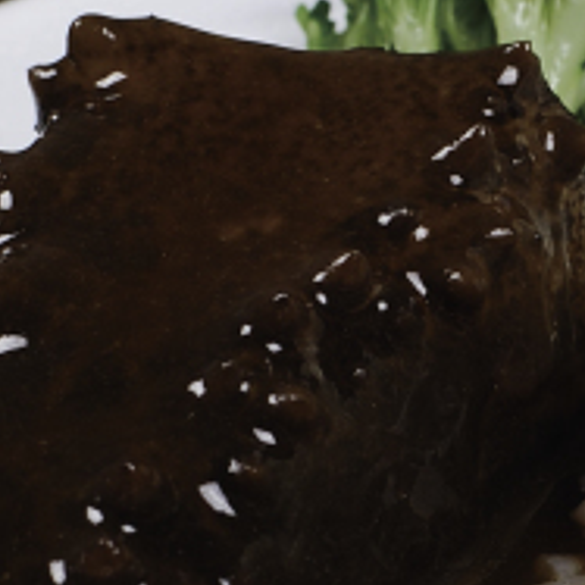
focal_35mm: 349
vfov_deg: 5.0
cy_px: 555
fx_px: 6673
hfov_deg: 5.0
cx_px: 788
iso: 100
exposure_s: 1/160
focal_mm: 50
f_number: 8
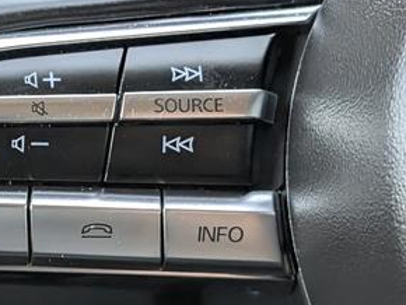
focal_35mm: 108
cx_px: 92
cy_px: 161
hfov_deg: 18.1
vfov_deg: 13.7
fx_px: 1268
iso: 415
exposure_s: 1/526
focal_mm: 6.9
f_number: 1.68
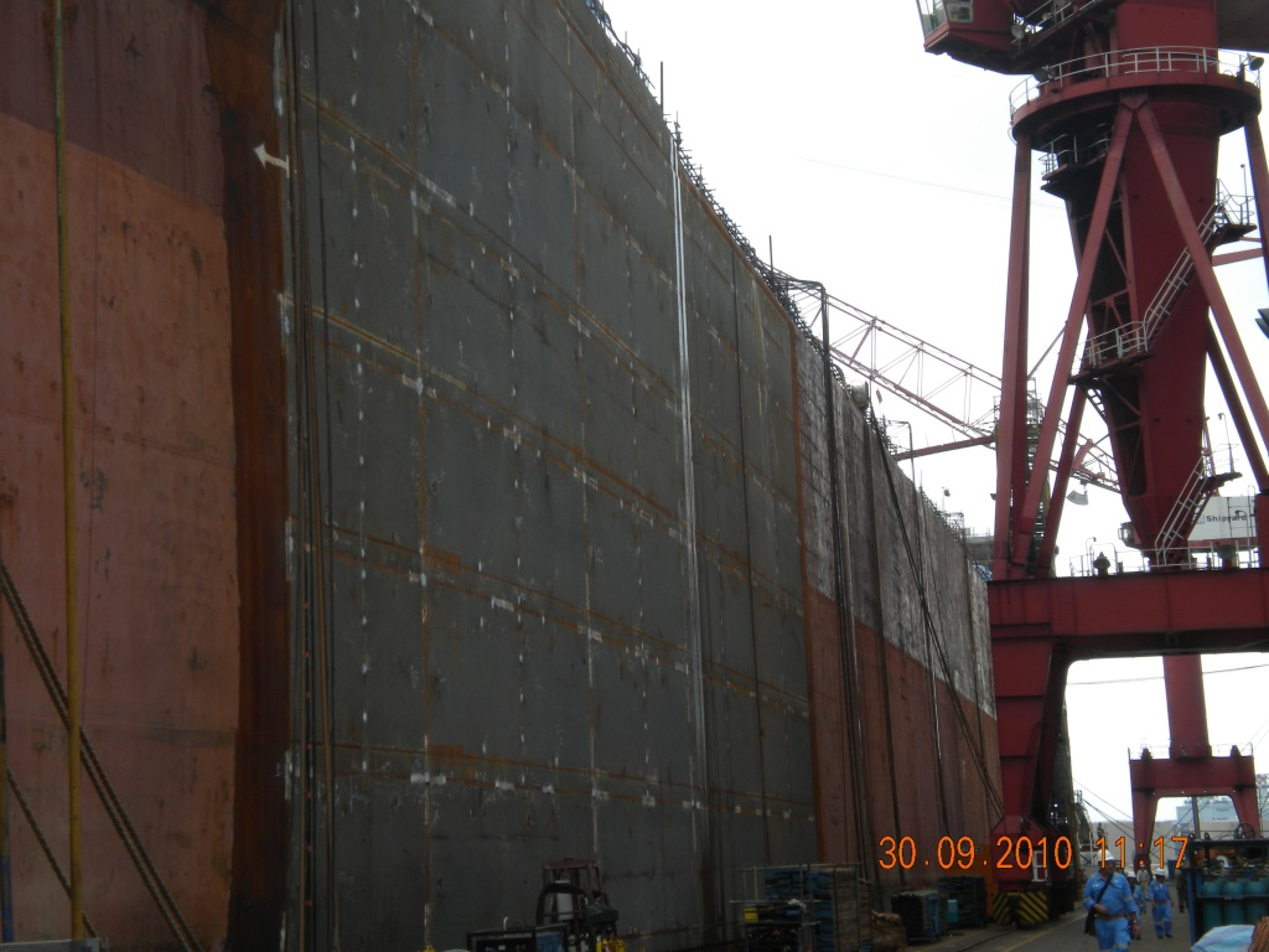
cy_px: 476
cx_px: 634
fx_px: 2493
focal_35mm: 68
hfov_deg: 28.6
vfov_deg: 21.6
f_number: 6.5
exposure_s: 1/124
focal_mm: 12.3
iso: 80
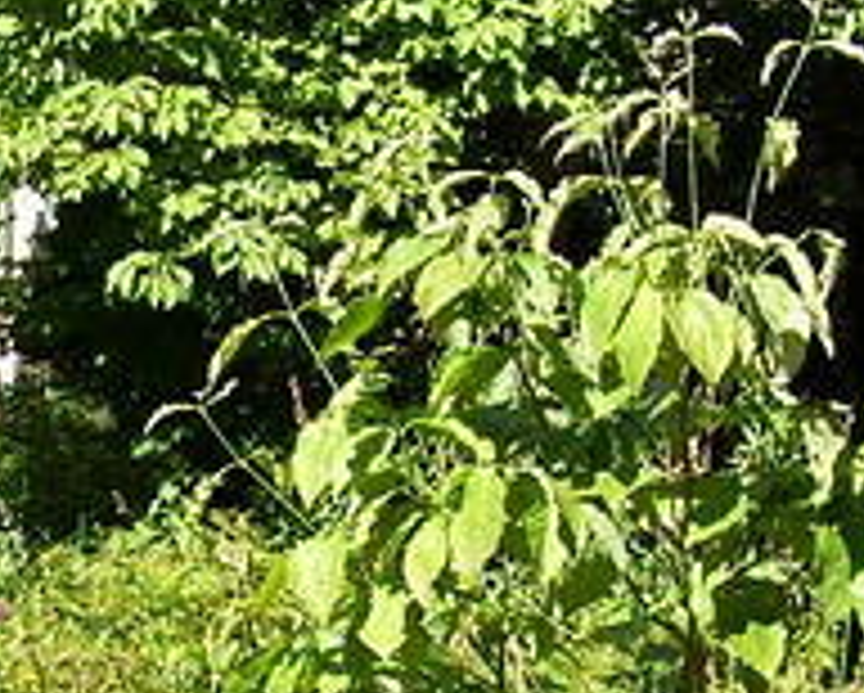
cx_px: -14
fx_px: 2995
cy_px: 490
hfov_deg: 16.1
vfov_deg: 13.2
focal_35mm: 117
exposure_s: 1/500
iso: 80
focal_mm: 6
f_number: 2.7
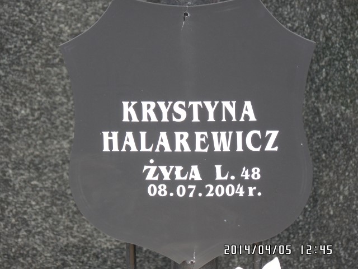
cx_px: 179
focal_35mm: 217
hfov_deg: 9.1
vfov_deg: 6.8
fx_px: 2244
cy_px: 134
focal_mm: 38.6
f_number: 4.8
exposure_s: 1/90
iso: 100
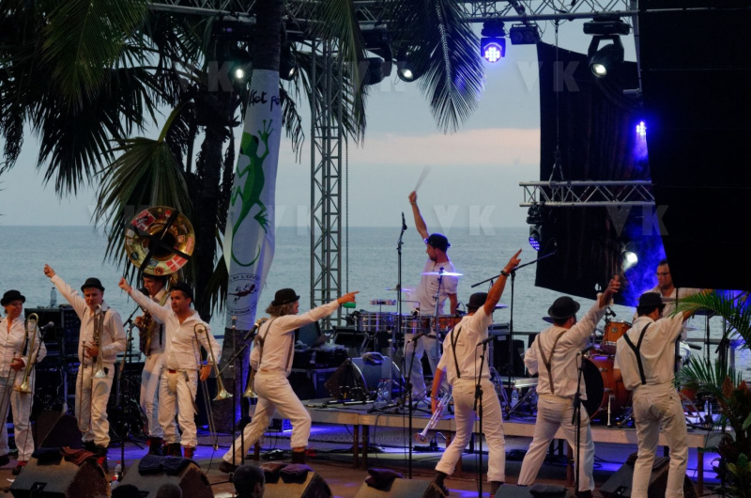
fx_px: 2186
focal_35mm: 105
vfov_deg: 13.0
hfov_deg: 19.5
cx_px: 376
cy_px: 249
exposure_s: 1/100
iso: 800
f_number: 8
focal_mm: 70
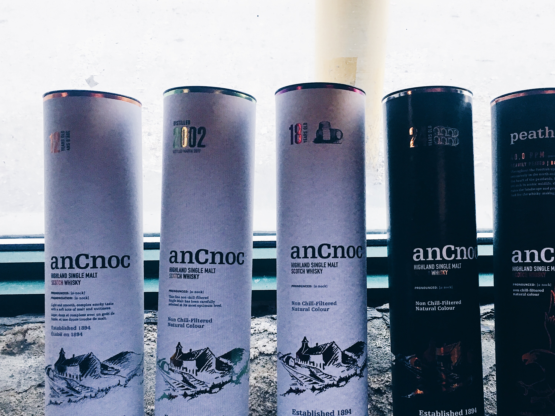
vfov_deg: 35.9
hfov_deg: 46.5
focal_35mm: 40
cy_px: 246
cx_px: 332
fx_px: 641
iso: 40
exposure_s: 1/30
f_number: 2.2
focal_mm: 4.15
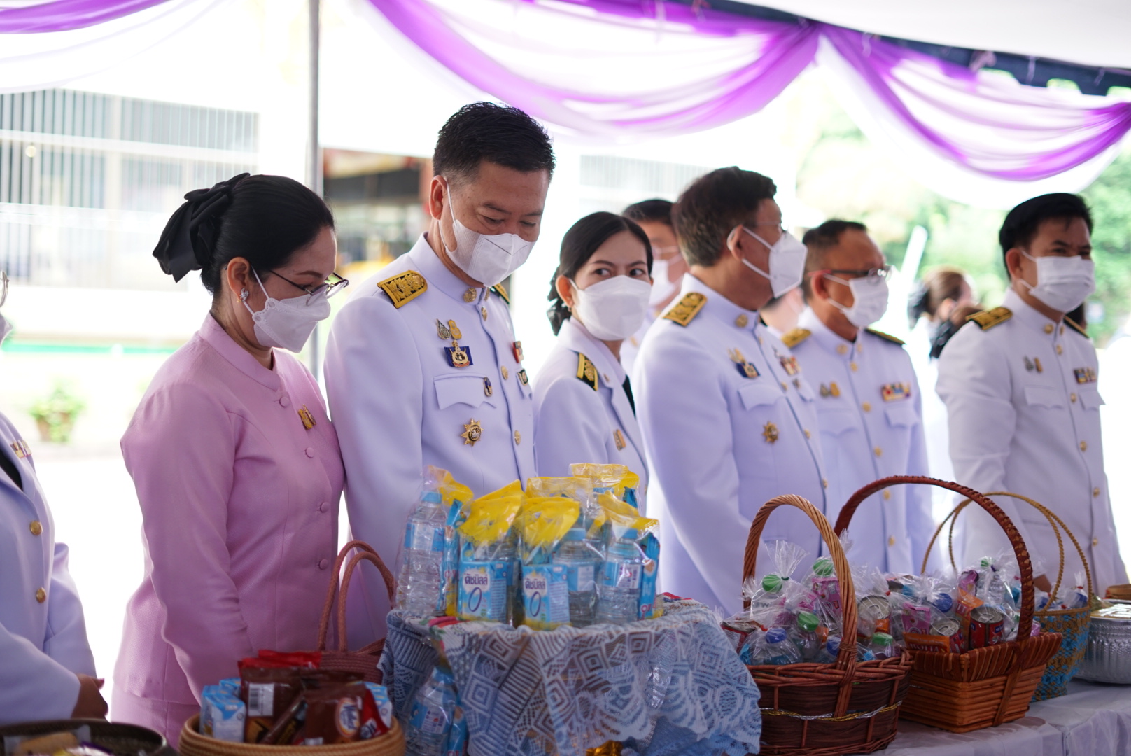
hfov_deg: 39.6
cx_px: 566
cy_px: 378
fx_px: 1572
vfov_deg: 27.0
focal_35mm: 50
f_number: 1.8
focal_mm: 50
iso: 400
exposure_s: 1/125
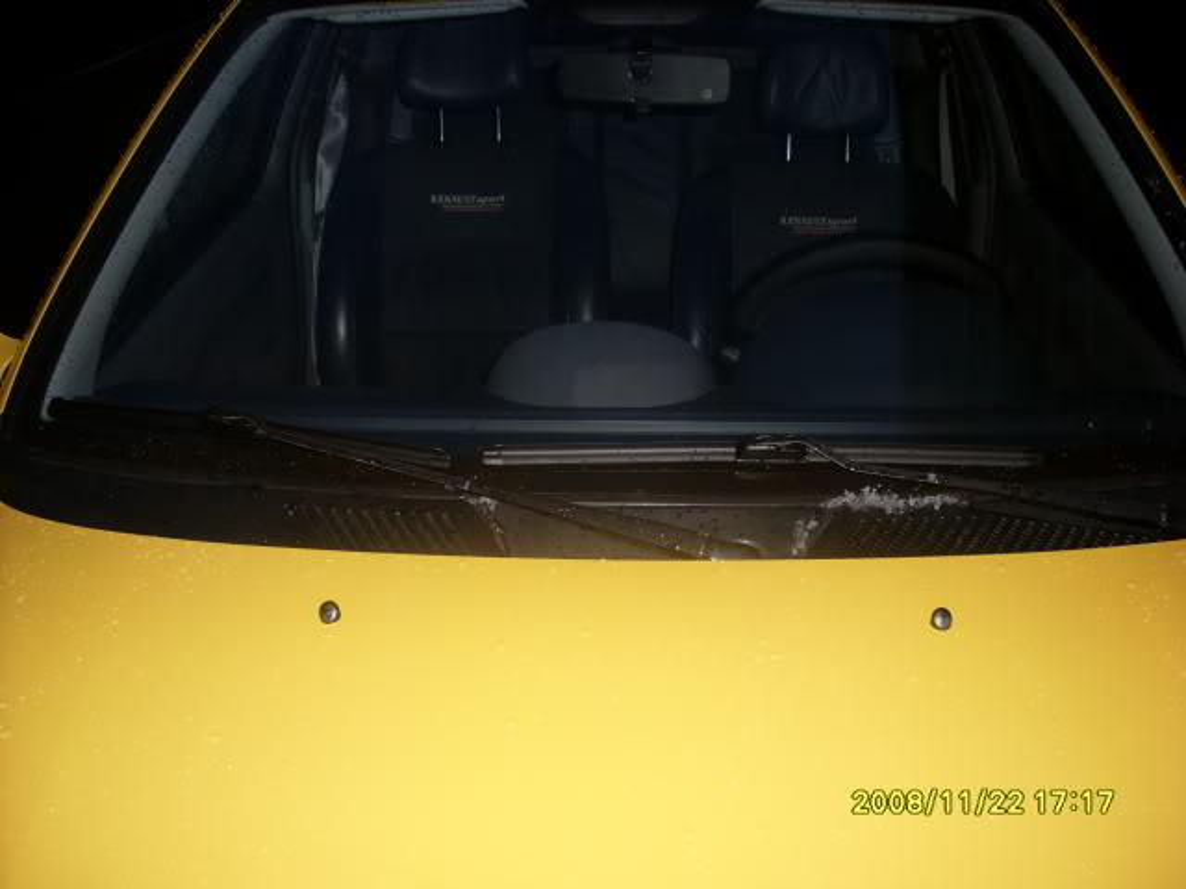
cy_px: 444
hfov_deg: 49.0
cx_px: 593
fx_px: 1302
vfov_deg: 37.7
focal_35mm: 38
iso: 100
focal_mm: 6.3
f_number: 3
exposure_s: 1/45
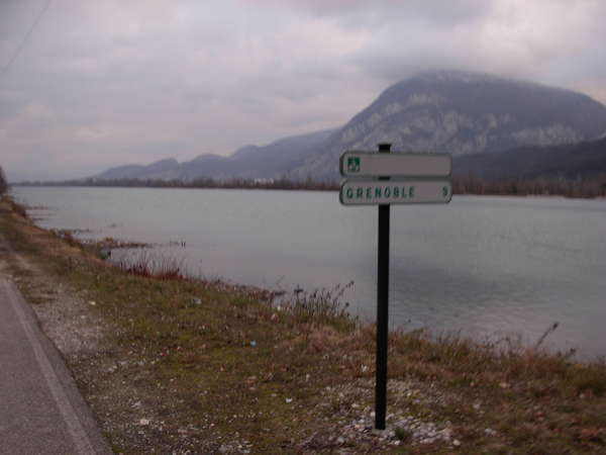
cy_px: 228
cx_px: 303
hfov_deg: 49.0
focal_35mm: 38
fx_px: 665
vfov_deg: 37.7
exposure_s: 1/34.8
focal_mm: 6.3
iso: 79
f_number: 2.9
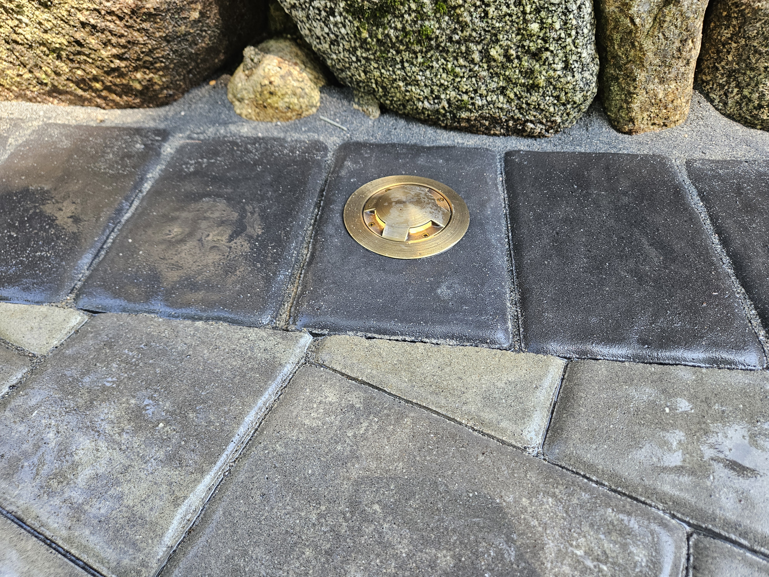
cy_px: 288
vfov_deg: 58.9
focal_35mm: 23
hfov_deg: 73.9
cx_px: 384
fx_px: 511
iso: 160
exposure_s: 1/180
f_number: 1.8
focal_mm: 5.4
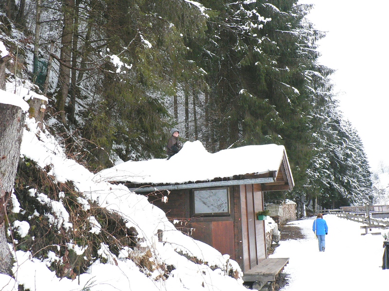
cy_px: 146
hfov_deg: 44.8
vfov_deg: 34.3
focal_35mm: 42
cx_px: 194
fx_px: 472
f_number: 4
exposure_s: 1/80
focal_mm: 7
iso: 400
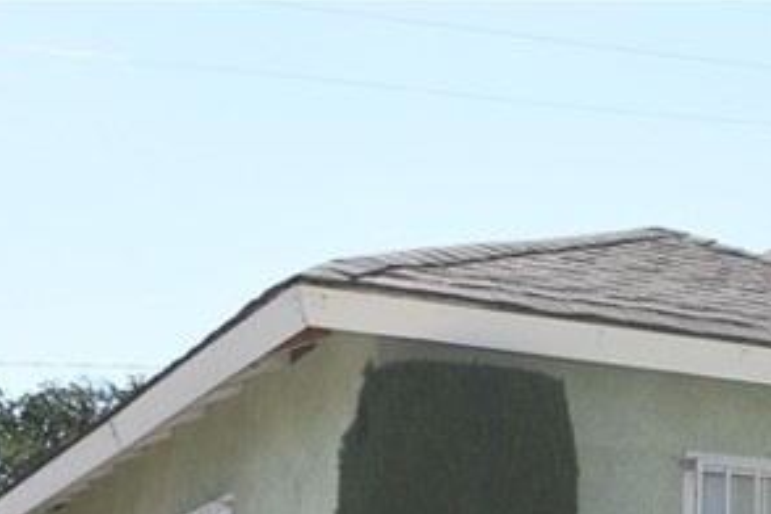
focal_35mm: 115
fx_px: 2463
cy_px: 890
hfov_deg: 16.8
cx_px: 994
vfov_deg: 11.2
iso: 100
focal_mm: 22
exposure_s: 1/200
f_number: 7.1
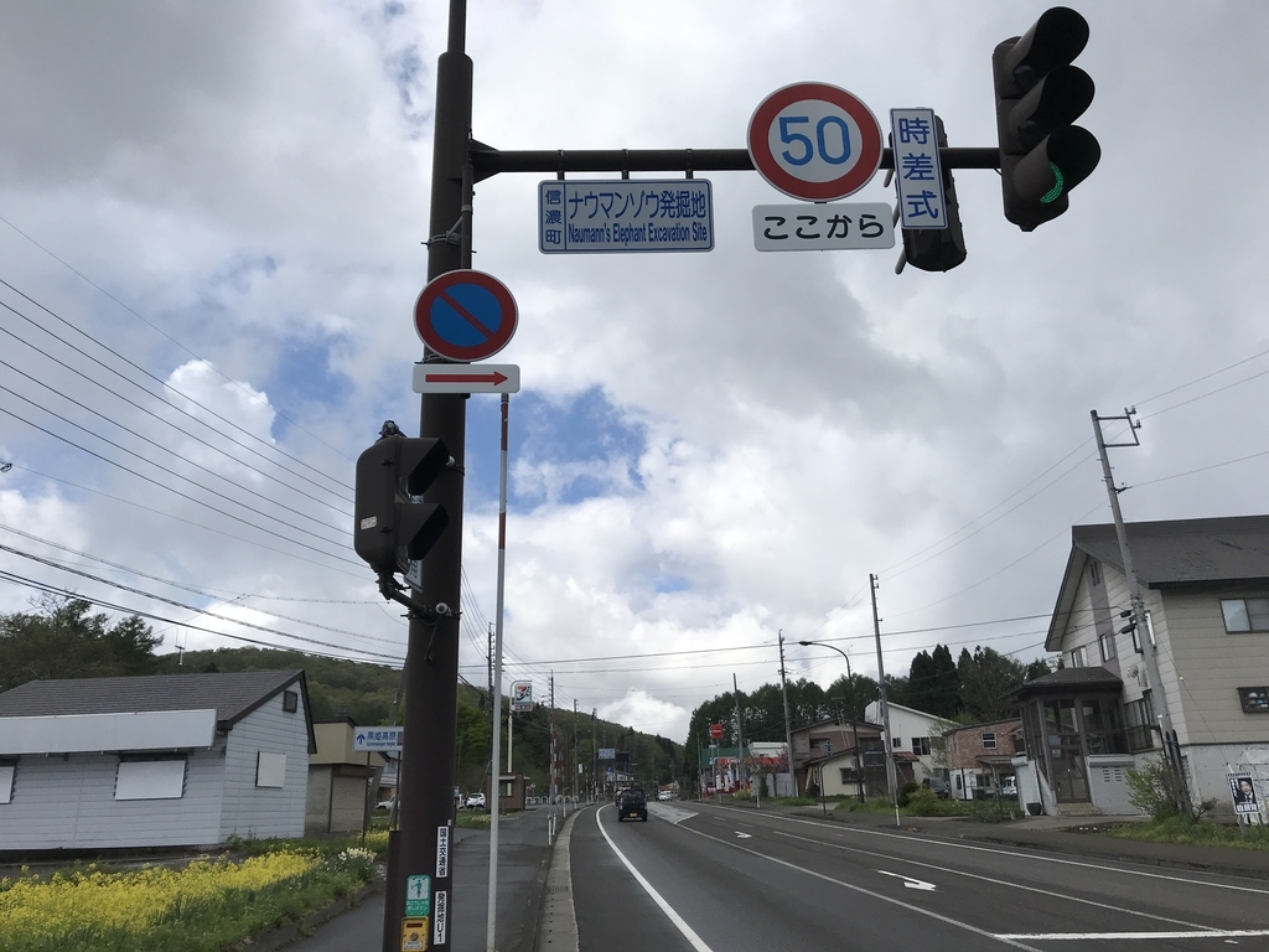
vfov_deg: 49.7
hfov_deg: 63.4
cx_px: 634
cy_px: 476
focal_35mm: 28
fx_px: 1026
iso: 20
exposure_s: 1/4566
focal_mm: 3.99
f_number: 1.8
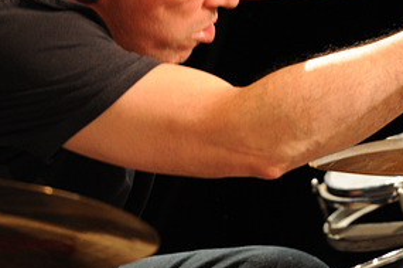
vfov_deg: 2.4
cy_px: -72
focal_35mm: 562
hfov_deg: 3.7
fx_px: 6281
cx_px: 351
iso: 3200
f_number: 2.8
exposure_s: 1/100
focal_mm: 200
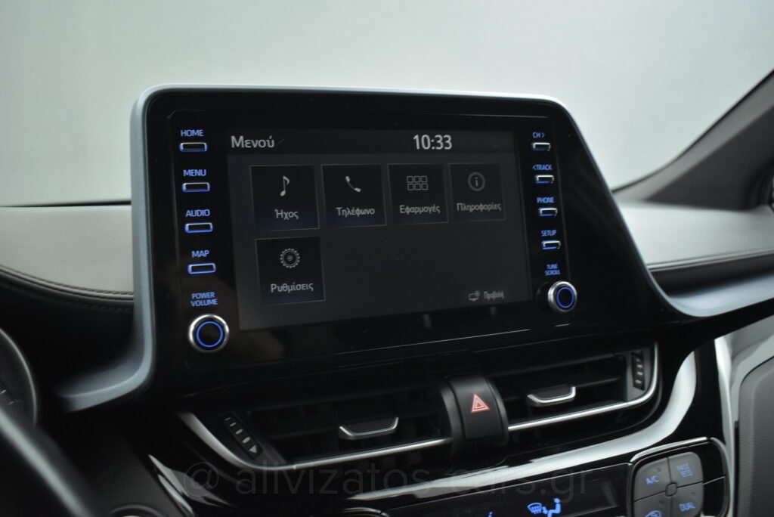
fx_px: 645
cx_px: 387
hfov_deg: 61.9
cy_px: 258
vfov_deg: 43.7
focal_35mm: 30
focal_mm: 20
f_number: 3.5
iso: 1600
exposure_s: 1/60
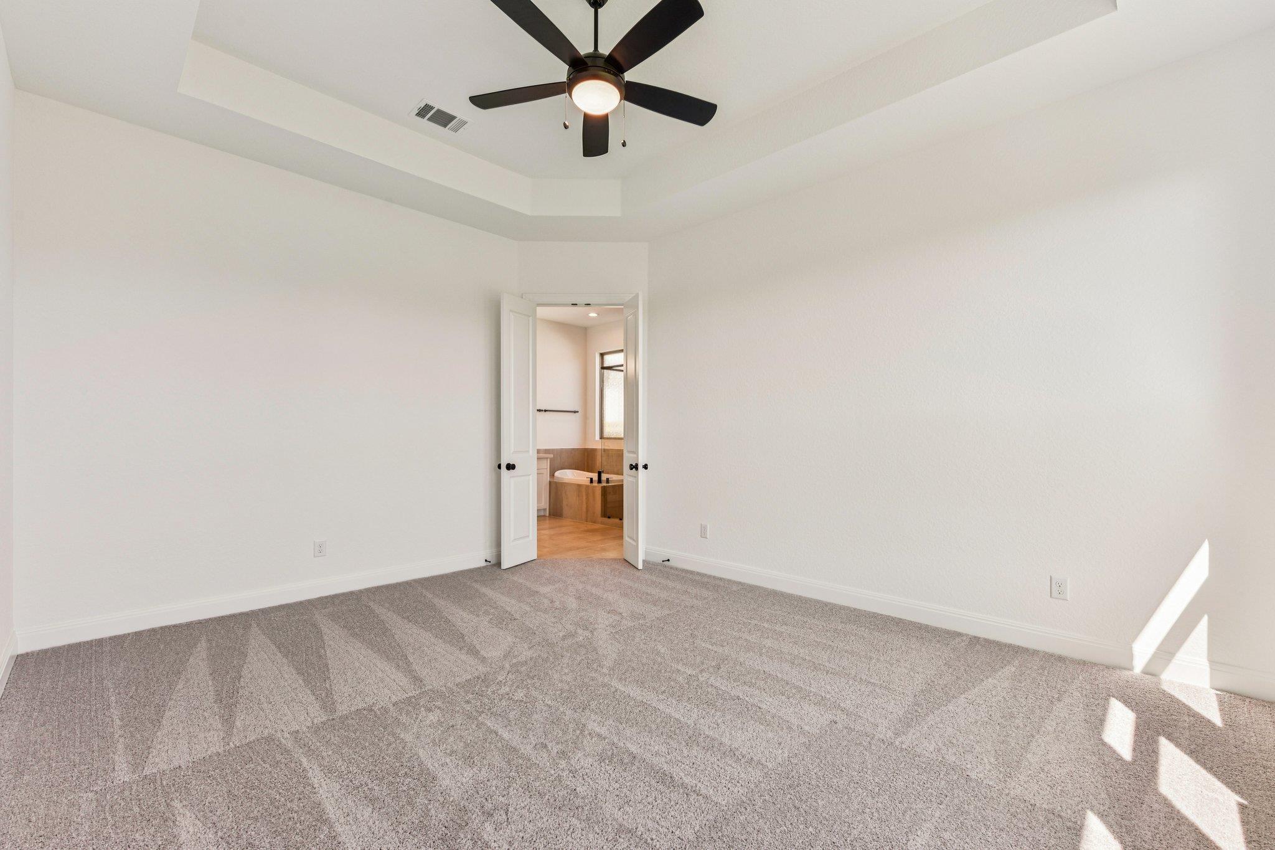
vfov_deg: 77.3
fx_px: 531
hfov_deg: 100.4
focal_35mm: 15
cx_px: 638
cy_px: 425
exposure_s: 1/25
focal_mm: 15
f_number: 8
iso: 100
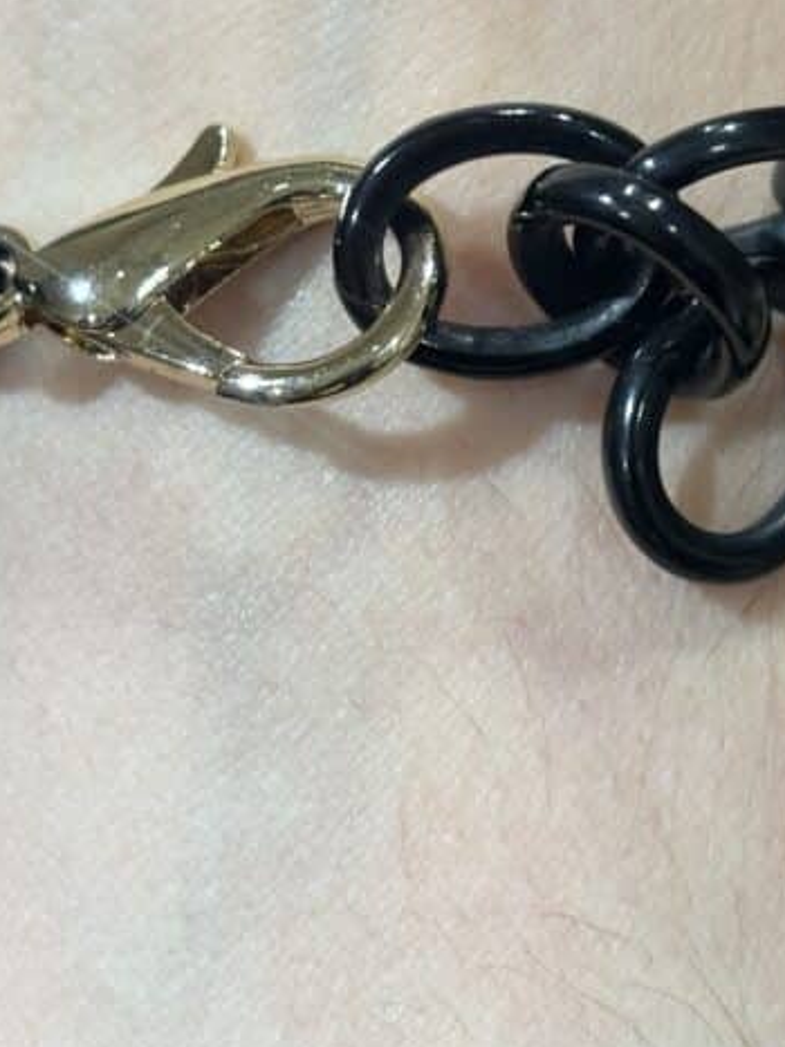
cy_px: 341
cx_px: 384
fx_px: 3449
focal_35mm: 114
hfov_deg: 13.0
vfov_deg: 17.2
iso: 25
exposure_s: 1/50
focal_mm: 5.96
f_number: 1.6
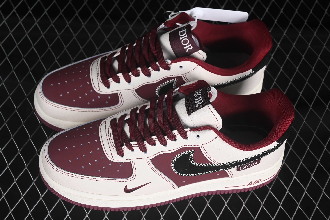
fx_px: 687
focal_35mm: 75
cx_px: 165
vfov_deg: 18.2
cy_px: 110
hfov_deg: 27.0
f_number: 6.3
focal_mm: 50
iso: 160
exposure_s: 1/60
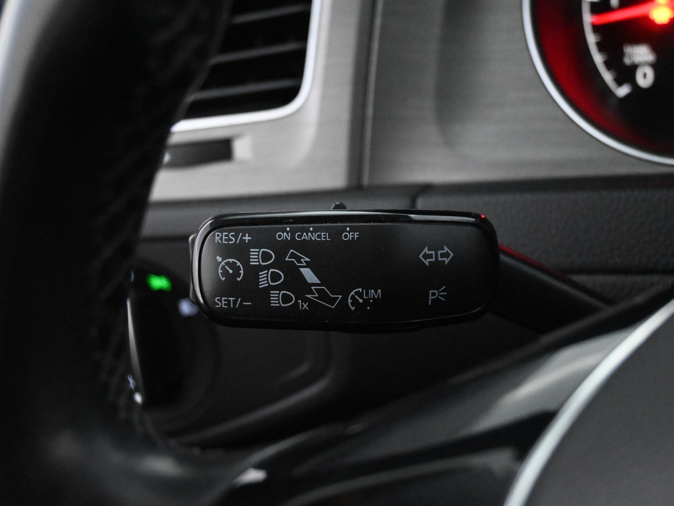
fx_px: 926
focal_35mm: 48
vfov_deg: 30.5
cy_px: 253
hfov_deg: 40.0
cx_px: 360
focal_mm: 29
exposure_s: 1/50
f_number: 4.8
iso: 10000
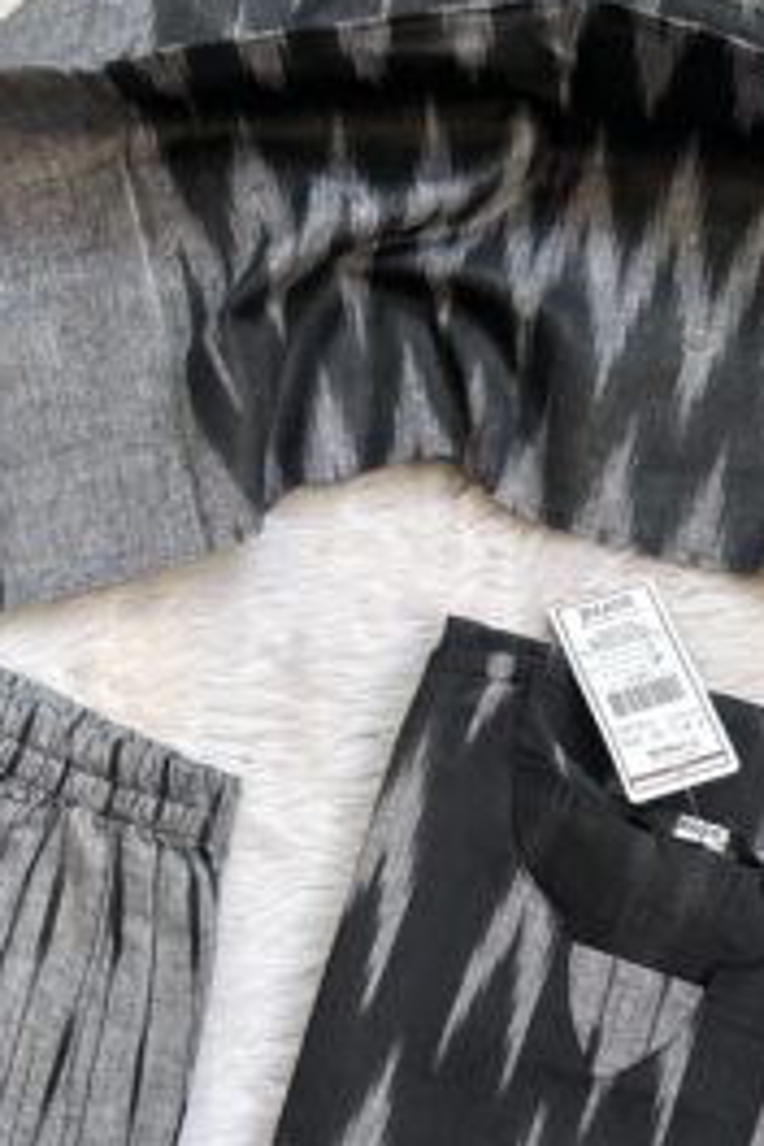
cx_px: 464
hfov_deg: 32.5
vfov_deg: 46.6
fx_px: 1305
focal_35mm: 41
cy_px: 777
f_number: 1.5
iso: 50
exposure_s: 1/121
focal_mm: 5.7
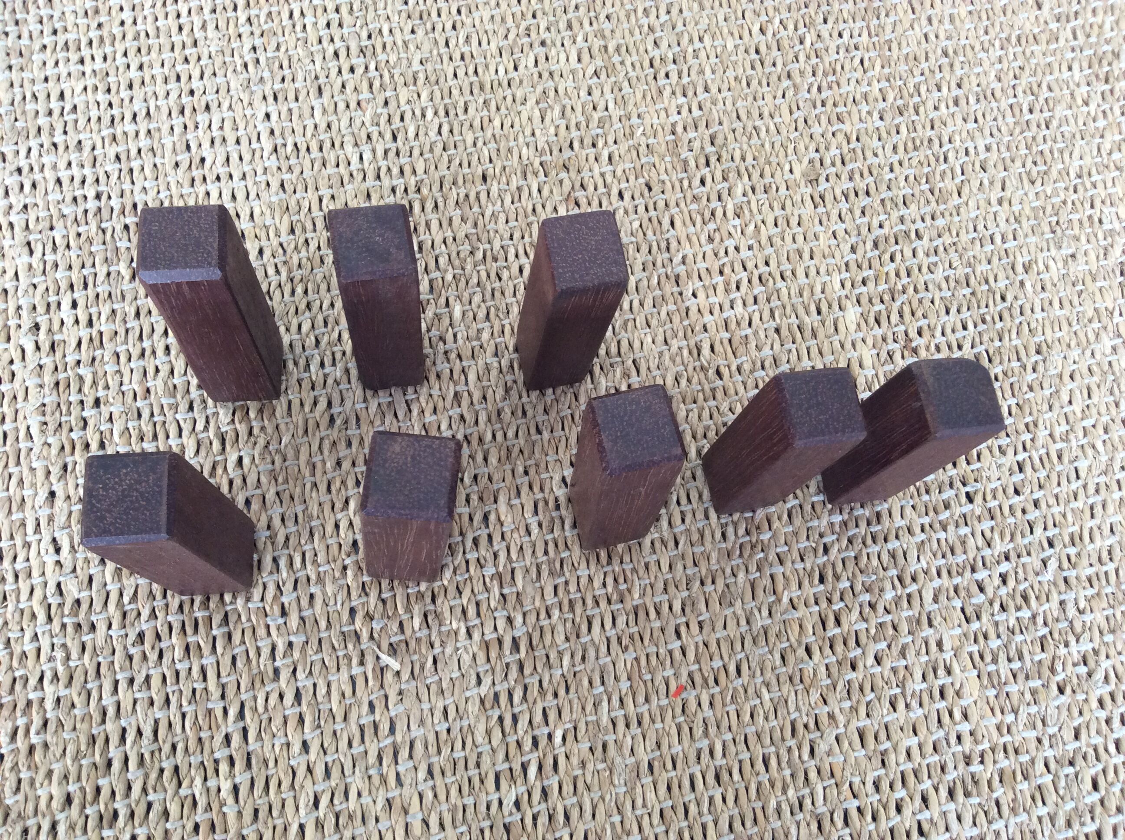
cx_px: 562
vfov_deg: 44.1
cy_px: 420
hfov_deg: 56.9
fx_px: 1038
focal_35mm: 32
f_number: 2.4
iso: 80
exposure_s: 1/25
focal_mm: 3.3
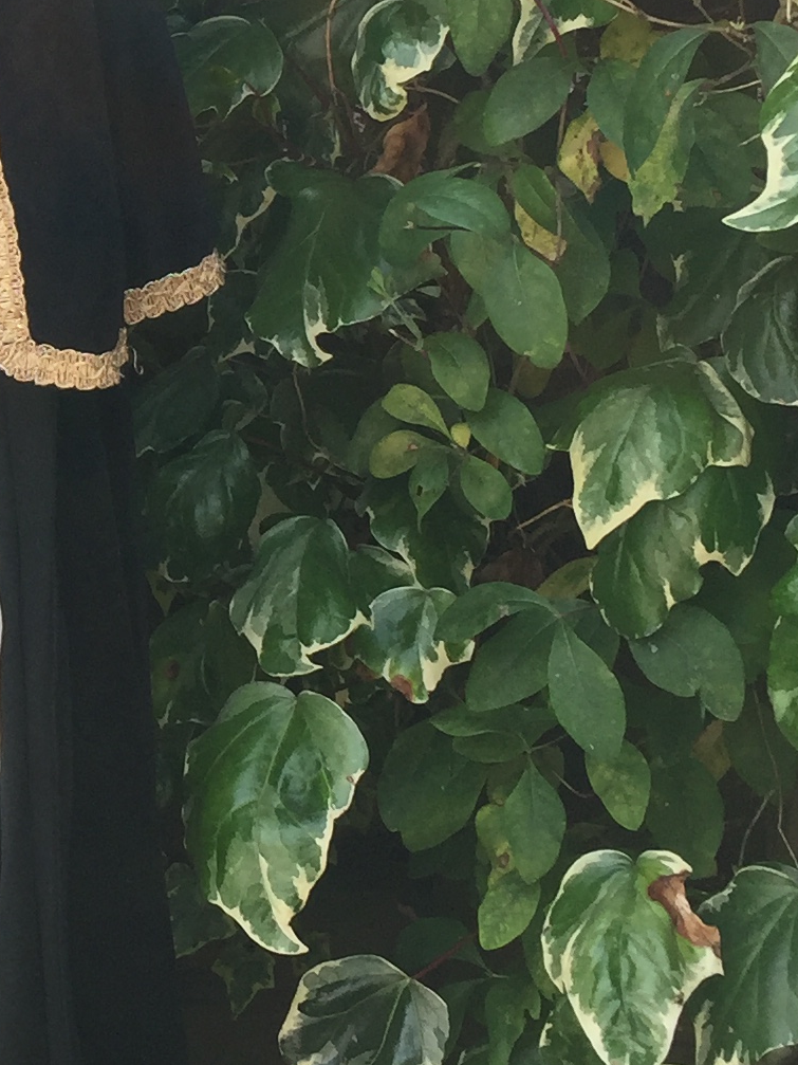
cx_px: -363
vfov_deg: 20.6
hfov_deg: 14.7
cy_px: 215
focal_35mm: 94
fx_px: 2890
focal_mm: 4.15
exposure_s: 1/347
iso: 32
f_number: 2.2
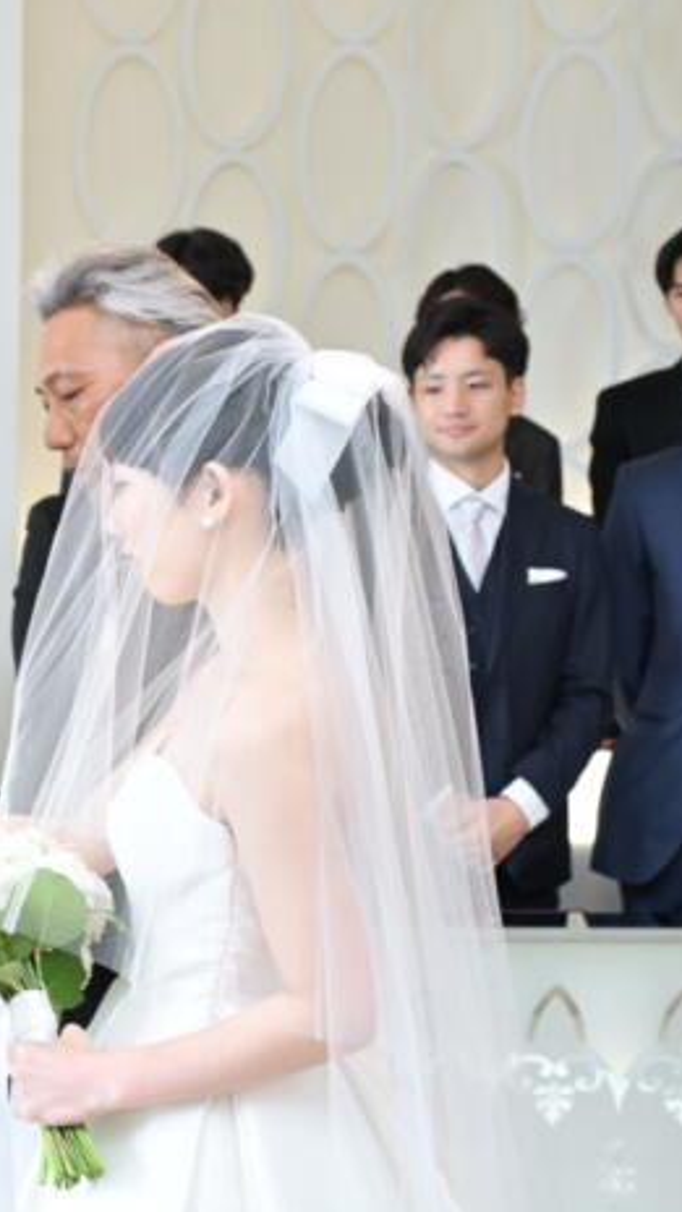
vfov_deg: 31.9
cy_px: 640
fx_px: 2122
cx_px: -159
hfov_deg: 17.3
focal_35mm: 66
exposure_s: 1/160
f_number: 5
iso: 1250
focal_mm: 39
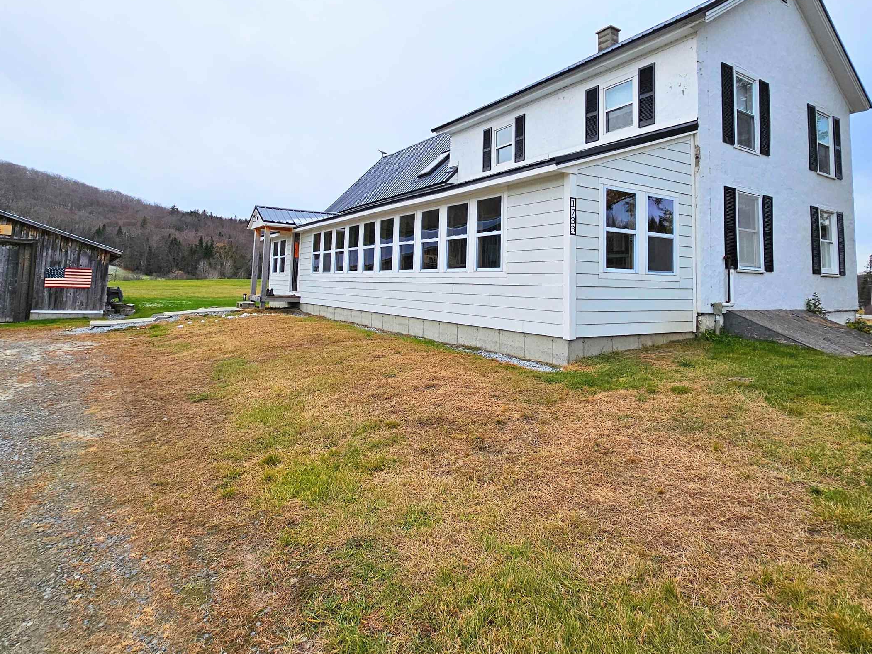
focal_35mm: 19
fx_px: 479
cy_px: 240
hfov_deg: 84.6
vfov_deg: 67.5
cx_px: 455
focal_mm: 2.2
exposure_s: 1/1441
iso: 50
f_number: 2.2
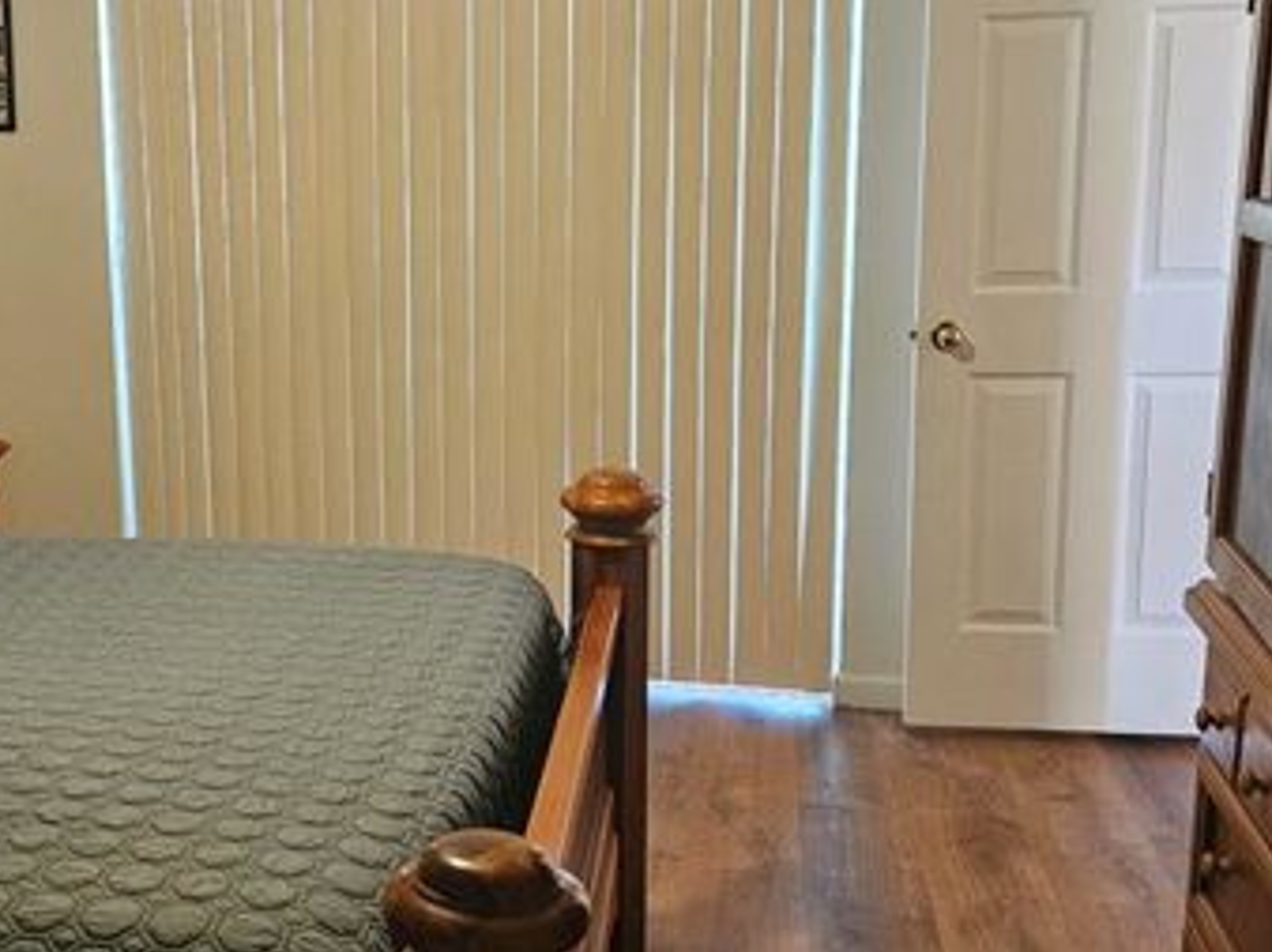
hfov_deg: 38.2
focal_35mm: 48
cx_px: 254
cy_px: 448
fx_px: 1763
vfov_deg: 30.2
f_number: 1.7
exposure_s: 1/30
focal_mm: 6.3
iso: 640
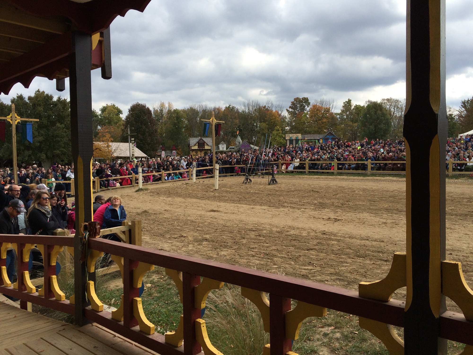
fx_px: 396
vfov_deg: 48.2
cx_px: 236
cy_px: 178
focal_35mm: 29
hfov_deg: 61.7
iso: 32
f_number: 2.2
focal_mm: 4.15
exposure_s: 1/1580
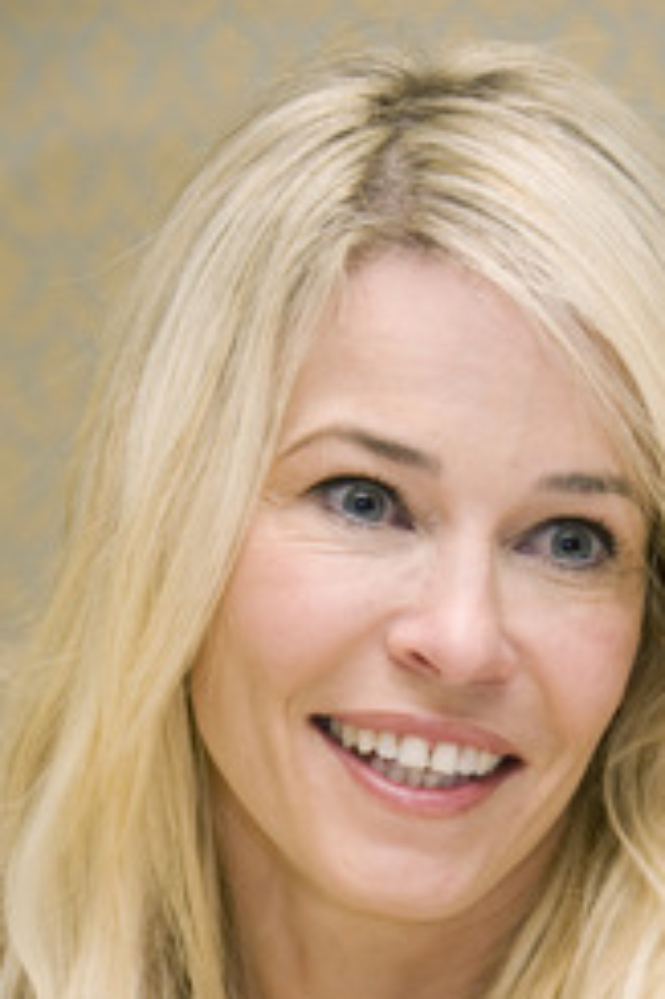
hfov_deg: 6.2
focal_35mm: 220
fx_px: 6104
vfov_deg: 9.3
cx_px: 461
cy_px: 795
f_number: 6.3
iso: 500
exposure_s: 1/60
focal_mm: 135
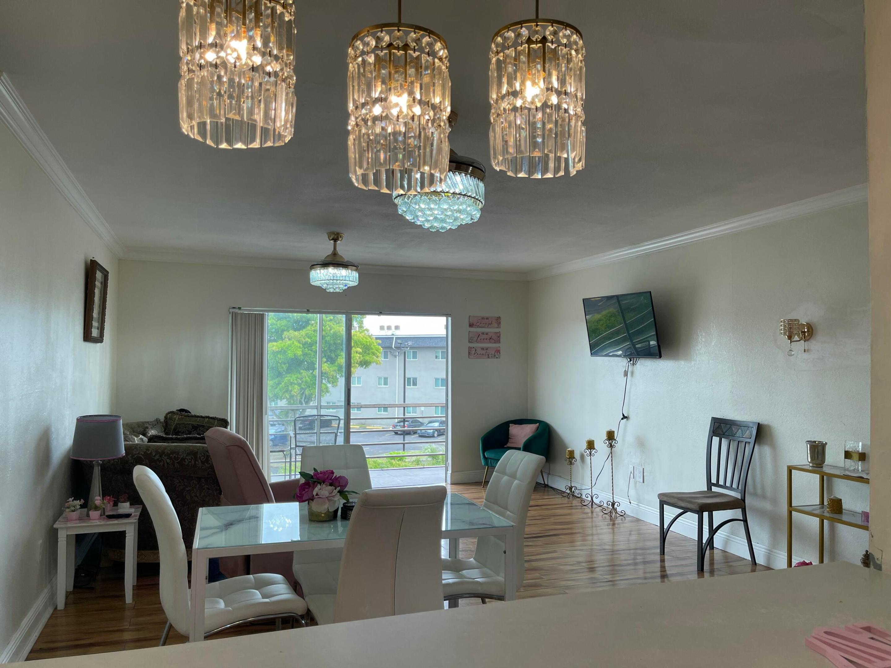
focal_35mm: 25
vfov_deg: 54.9
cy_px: 334
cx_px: 446
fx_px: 643
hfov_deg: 69.4
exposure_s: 1/125
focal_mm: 5.1
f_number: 1.6
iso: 32
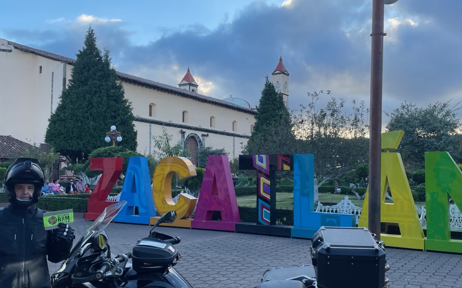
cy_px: 150
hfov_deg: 54.0
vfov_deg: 35.3
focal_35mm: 36
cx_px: 240
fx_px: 453
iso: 32
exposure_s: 1/553
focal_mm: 4.2
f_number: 1.6
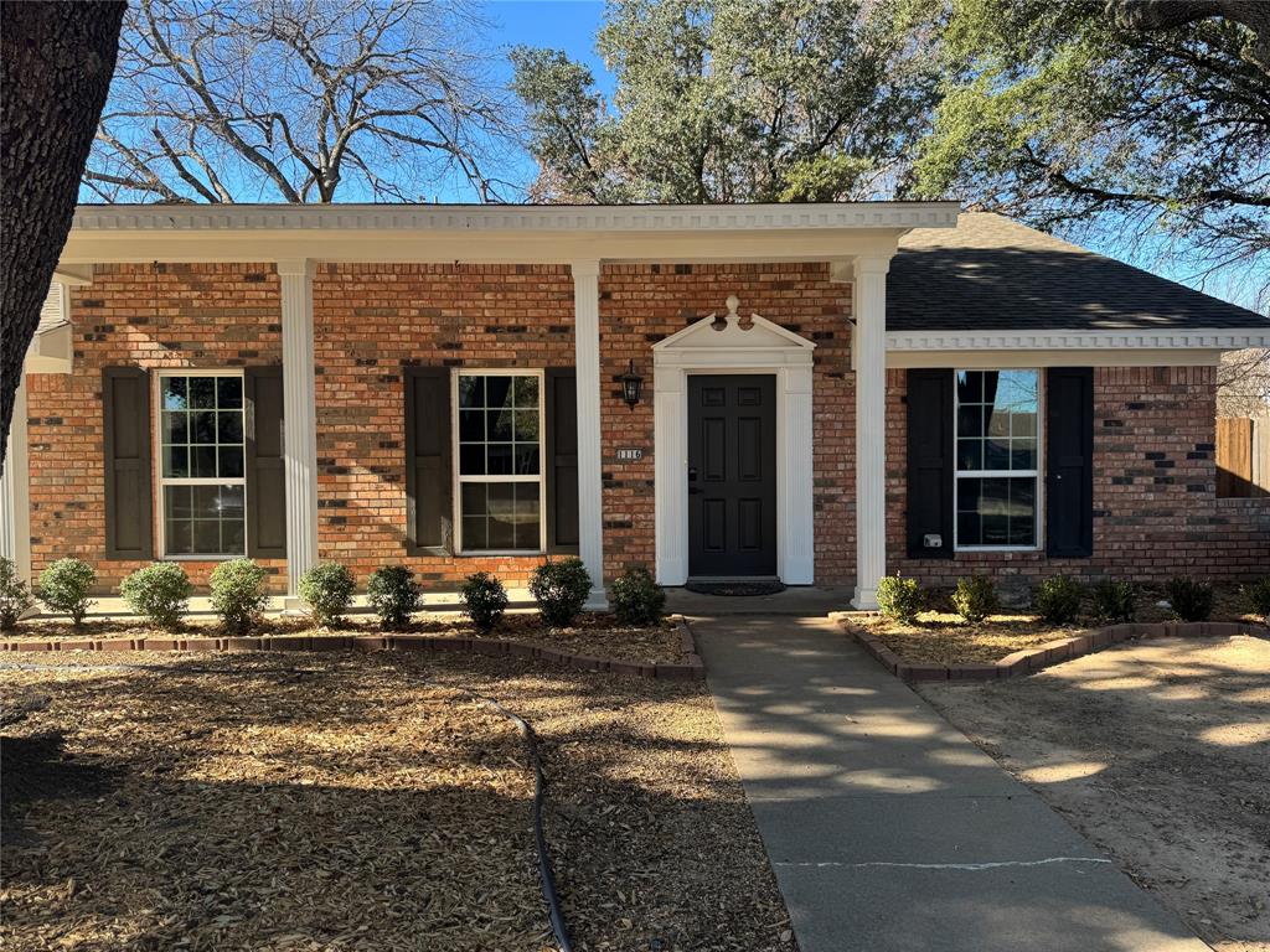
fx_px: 881
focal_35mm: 24
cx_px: 635
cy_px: 476
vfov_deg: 56.8
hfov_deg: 71.6
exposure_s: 1/651
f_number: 1.78
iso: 80
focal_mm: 6.76
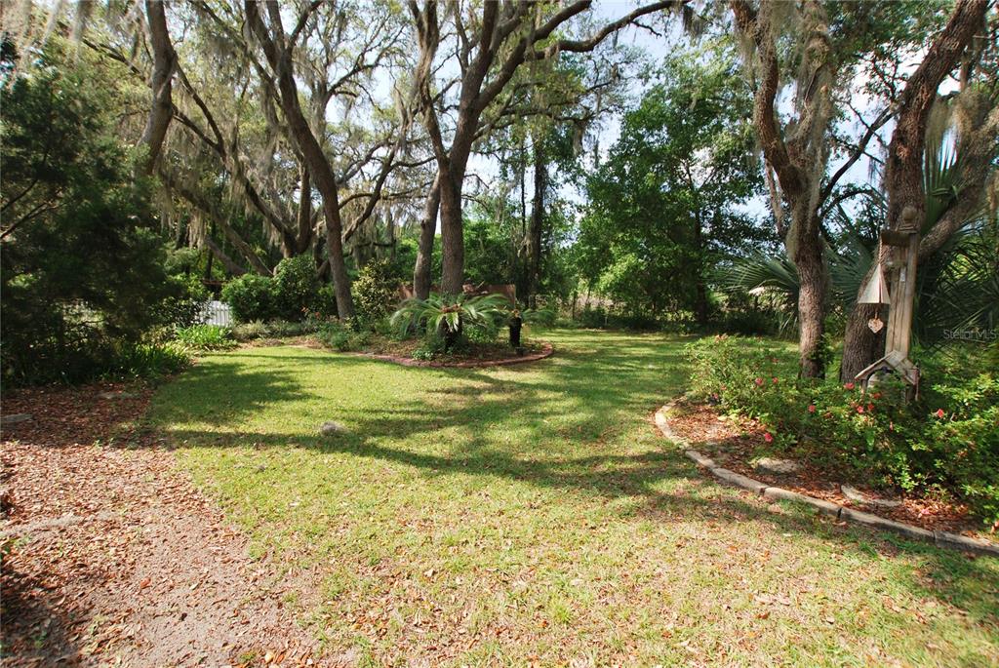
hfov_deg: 100.3
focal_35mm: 15
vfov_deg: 77.5
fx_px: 417
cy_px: 334
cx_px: 500
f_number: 7.1
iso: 100
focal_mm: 10
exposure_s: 1/200
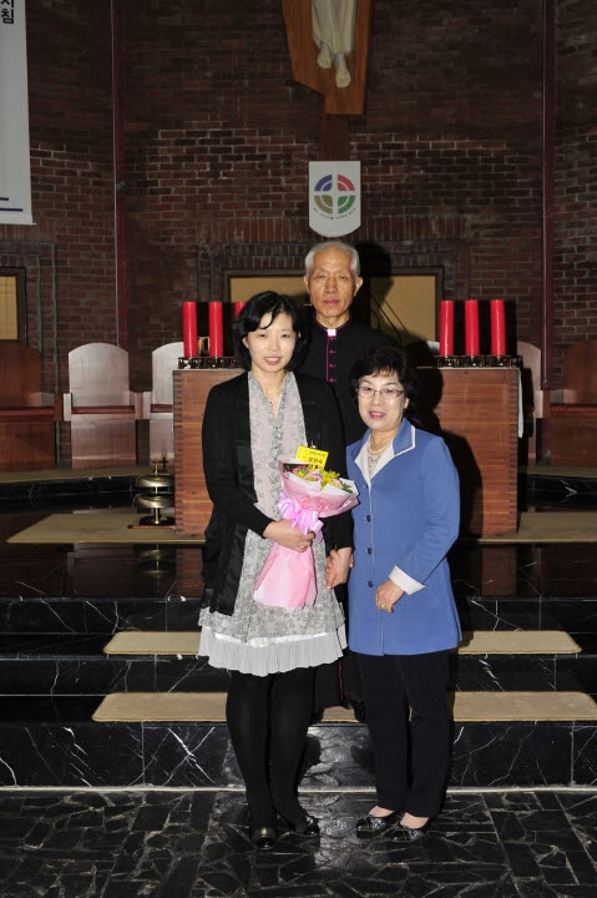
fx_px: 1096
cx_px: 298
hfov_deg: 30.5
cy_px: 449
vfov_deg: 44.5
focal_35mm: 44
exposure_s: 1/60
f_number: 6.3
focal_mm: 44
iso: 200
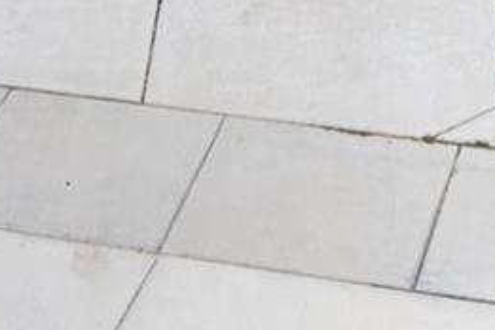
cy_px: -631
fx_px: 1856
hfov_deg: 15.1
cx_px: 398
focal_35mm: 135
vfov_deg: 8.6
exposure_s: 1/3200
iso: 100
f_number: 2.8
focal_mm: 8.38
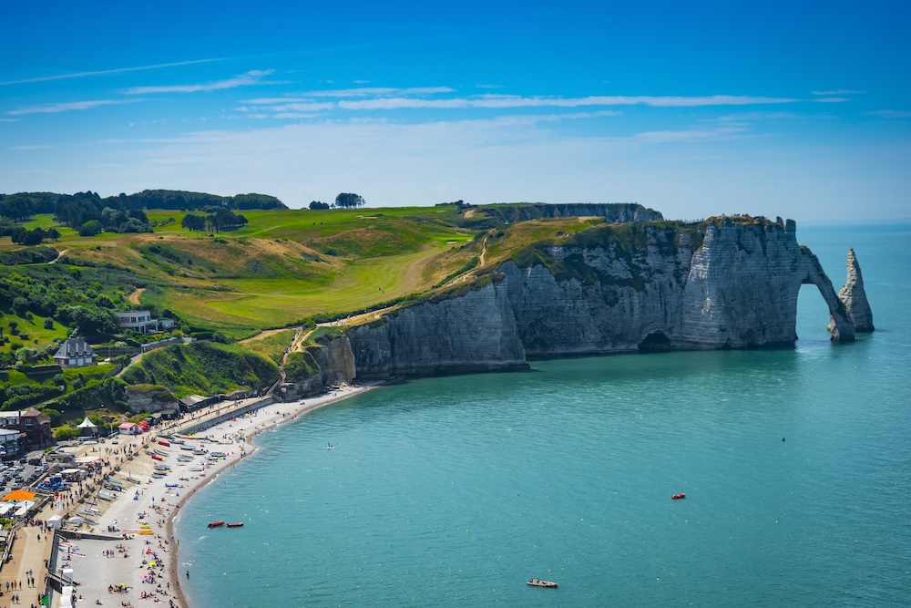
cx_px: 456
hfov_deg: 31.0
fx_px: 1645
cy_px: 304
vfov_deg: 20.9
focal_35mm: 65
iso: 640
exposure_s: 1/1600
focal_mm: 65
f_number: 9
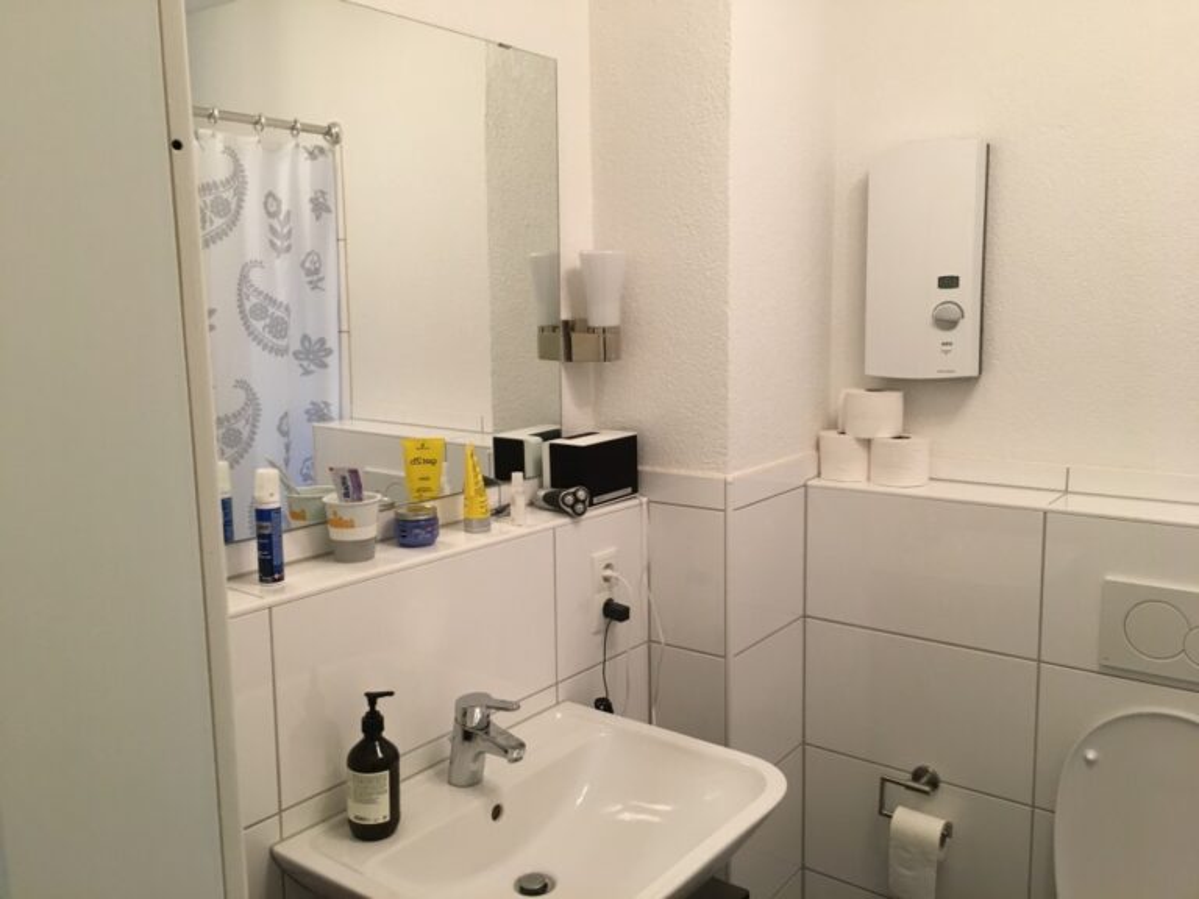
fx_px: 1004
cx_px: 600
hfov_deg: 61.7
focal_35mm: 29
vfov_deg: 48.2
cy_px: 450
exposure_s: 1/33
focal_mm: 4.15
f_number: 2.2
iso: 125
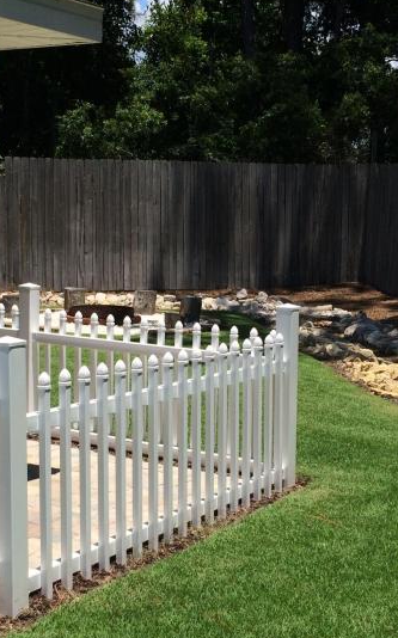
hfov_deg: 22.0
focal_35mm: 59
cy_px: 348
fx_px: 1026
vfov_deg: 34.5
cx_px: 198
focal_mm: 4.15
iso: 32
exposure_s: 1/1953
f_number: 2.2
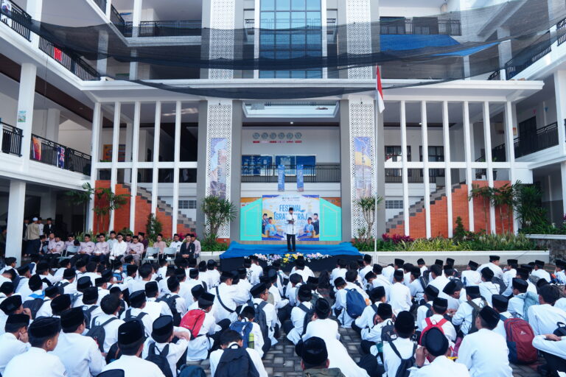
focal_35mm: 24
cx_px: 283
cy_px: 188
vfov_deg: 53.1
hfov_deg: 73.7
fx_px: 377
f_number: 5
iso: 100
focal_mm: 16
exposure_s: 1/80
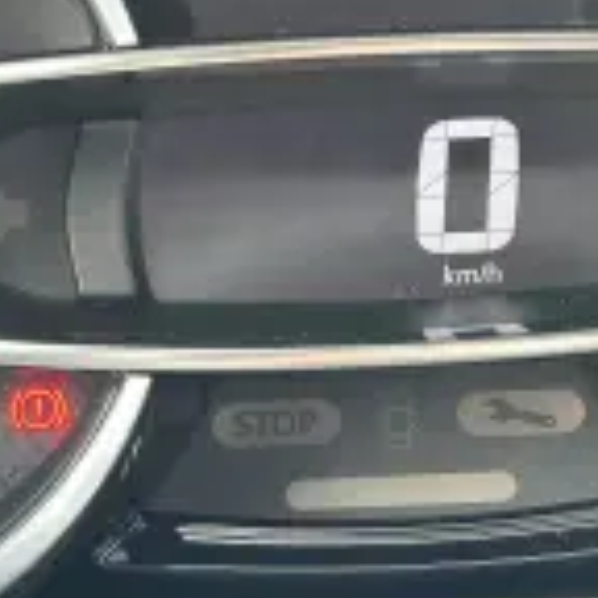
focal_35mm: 106
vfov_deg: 16.2
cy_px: 79
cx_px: 440
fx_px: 2072
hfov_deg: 16.4
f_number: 1.78
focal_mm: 6.86
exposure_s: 1/60
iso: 250
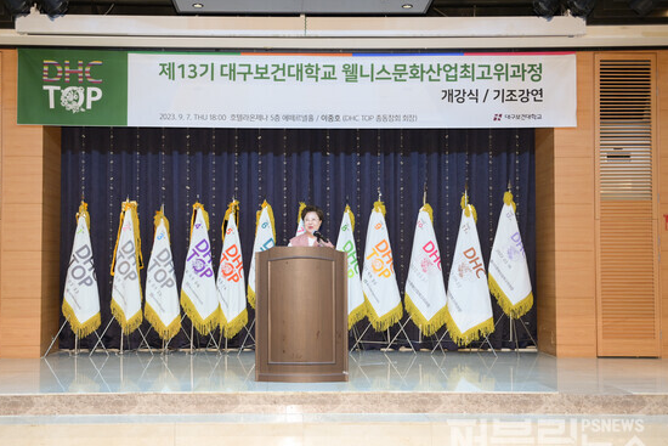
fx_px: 891
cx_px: 307
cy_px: 242
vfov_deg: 28.1
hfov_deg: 41.1
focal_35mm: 48
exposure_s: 1/200
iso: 1600
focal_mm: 44
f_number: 2.8
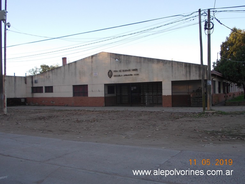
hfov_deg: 49.0
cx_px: 122
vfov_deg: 37.7
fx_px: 269
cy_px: 92
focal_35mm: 38
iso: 80
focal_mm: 5.3
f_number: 3.1
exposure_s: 1/160
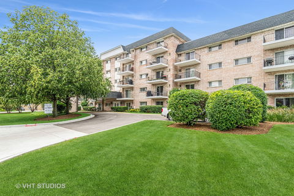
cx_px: 147
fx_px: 147
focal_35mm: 18
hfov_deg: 90.0
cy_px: 98
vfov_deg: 67.4
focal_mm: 12
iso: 320
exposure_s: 1/250
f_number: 8
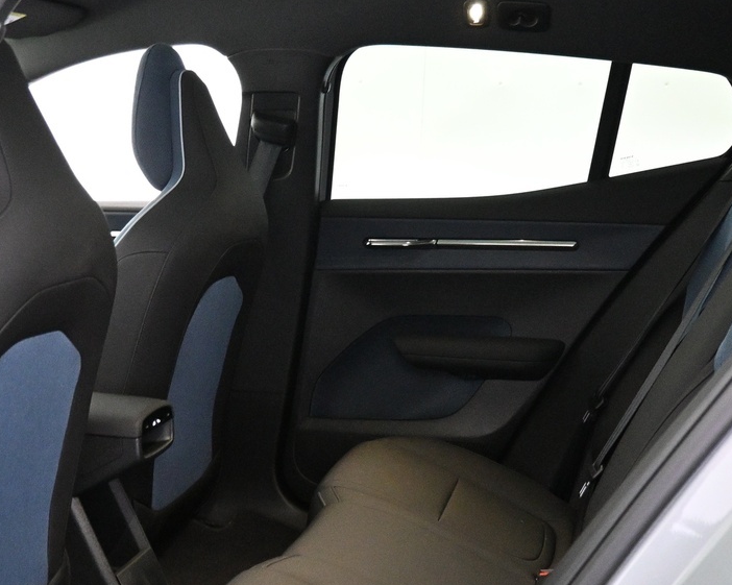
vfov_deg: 28.9
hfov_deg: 35.9
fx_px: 1126
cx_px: 302
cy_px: 394
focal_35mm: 52
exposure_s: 1/40
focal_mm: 16
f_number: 3.5
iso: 4000
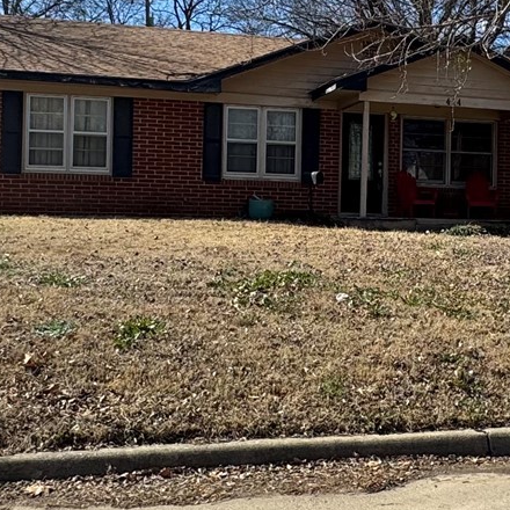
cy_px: 209
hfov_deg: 31.3
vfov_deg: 31.6
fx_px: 900
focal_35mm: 54
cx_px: 360
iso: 50
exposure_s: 1/1420
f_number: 2.2
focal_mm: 2.22
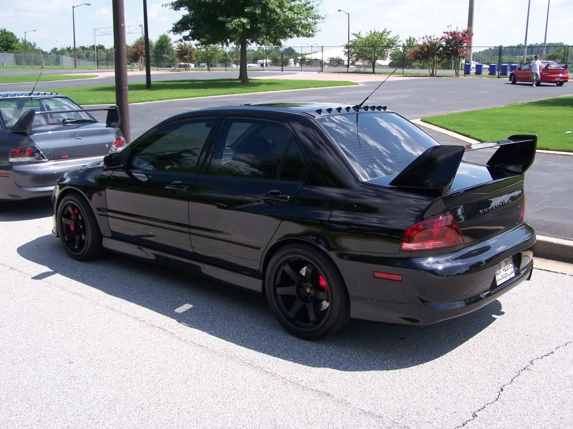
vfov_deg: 37.7
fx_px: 629
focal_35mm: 38
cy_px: 214
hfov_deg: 49.0
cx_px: 286
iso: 80
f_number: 2.8
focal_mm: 6.3
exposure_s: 1/640
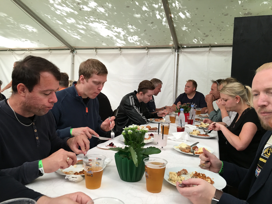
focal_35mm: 29
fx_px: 228
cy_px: 102
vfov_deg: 48.2
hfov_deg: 61.7
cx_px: 136
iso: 64
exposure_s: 1/33
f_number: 2.2
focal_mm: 4.15
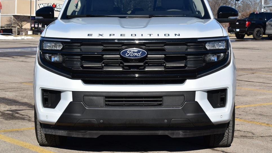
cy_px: 65
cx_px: 135
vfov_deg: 13.9
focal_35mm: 87
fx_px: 627
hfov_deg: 24.5
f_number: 11
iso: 400
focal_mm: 52
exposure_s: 1/500
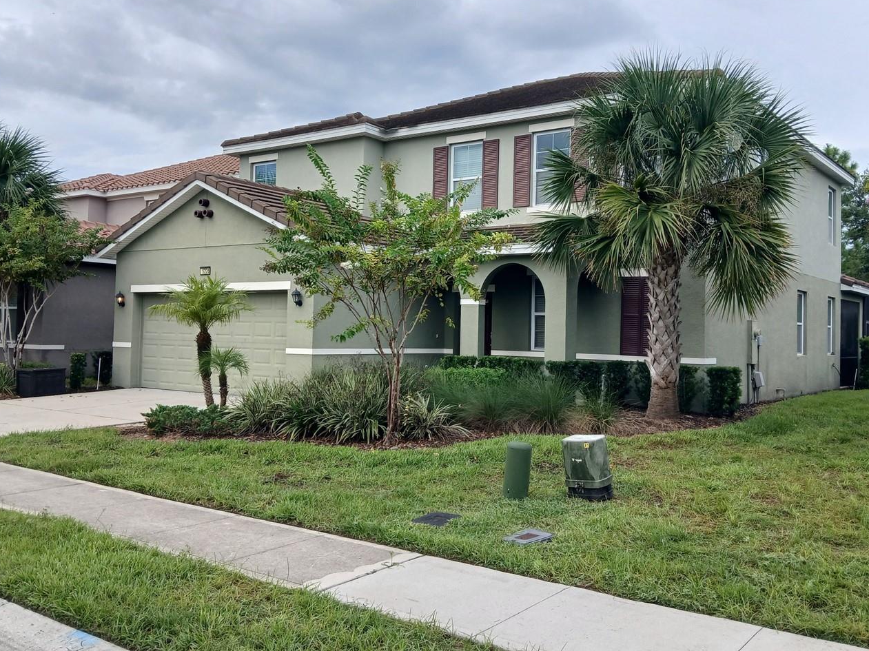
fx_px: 828
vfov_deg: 42.9
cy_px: 293
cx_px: 453
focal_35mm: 33
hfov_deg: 55.3
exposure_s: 1/320
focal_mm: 3.98
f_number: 1.8
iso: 20
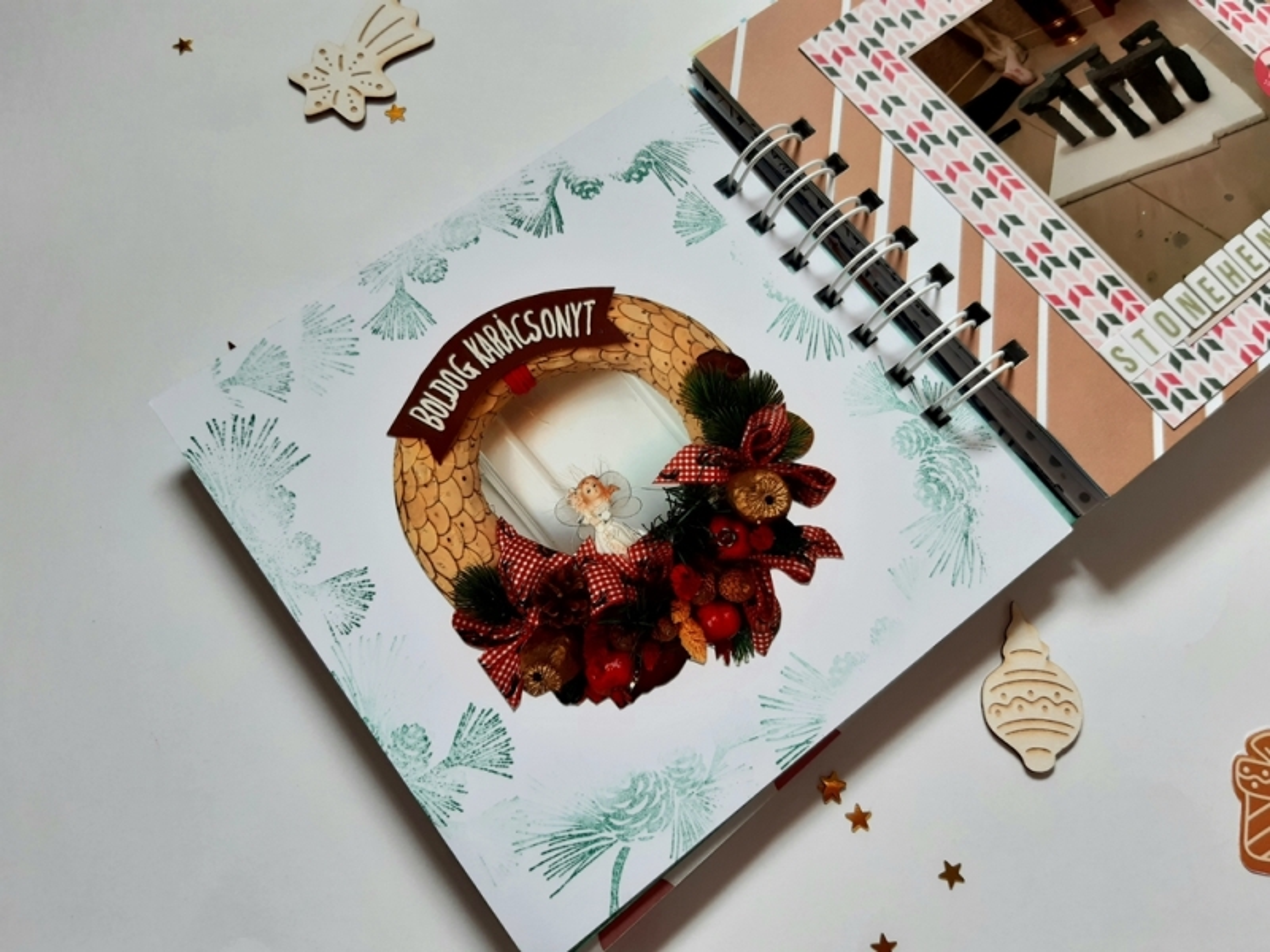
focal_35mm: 26
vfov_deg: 53.1
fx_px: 954
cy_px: 476
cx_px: 635
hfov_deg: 67.3
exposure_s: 1/50
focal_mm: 3.92
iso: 50
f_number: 1.7
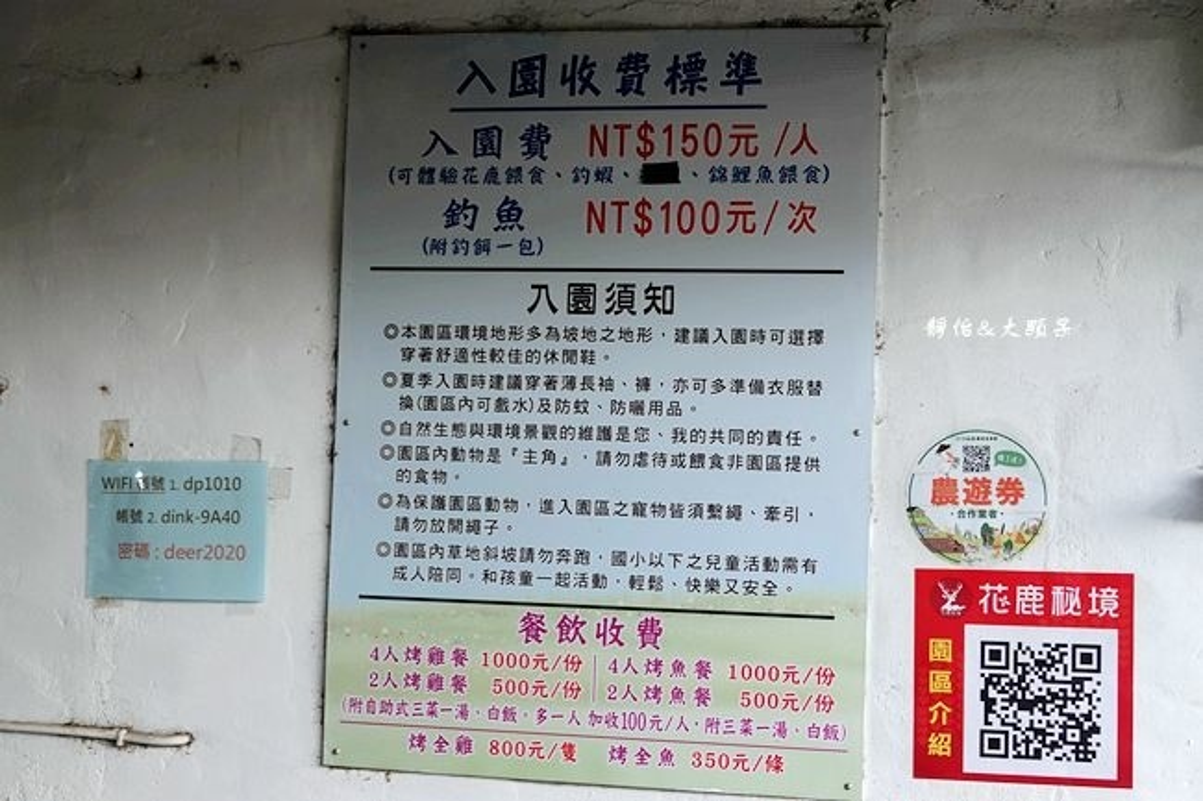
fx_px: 1871
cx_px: 602
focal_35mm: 56
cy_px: 400
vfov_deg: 24.2
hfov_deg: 35.6
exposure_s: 1/60
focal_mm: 20.69
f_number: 4
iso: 320
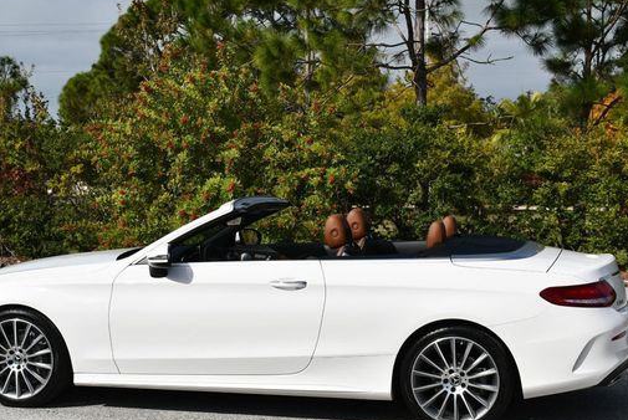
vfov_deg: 19.2
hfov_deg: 28.4
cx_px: 297
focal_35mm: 71
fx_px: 1240
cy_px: 215
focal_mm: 28
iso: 100
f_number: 10
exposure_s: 1/400
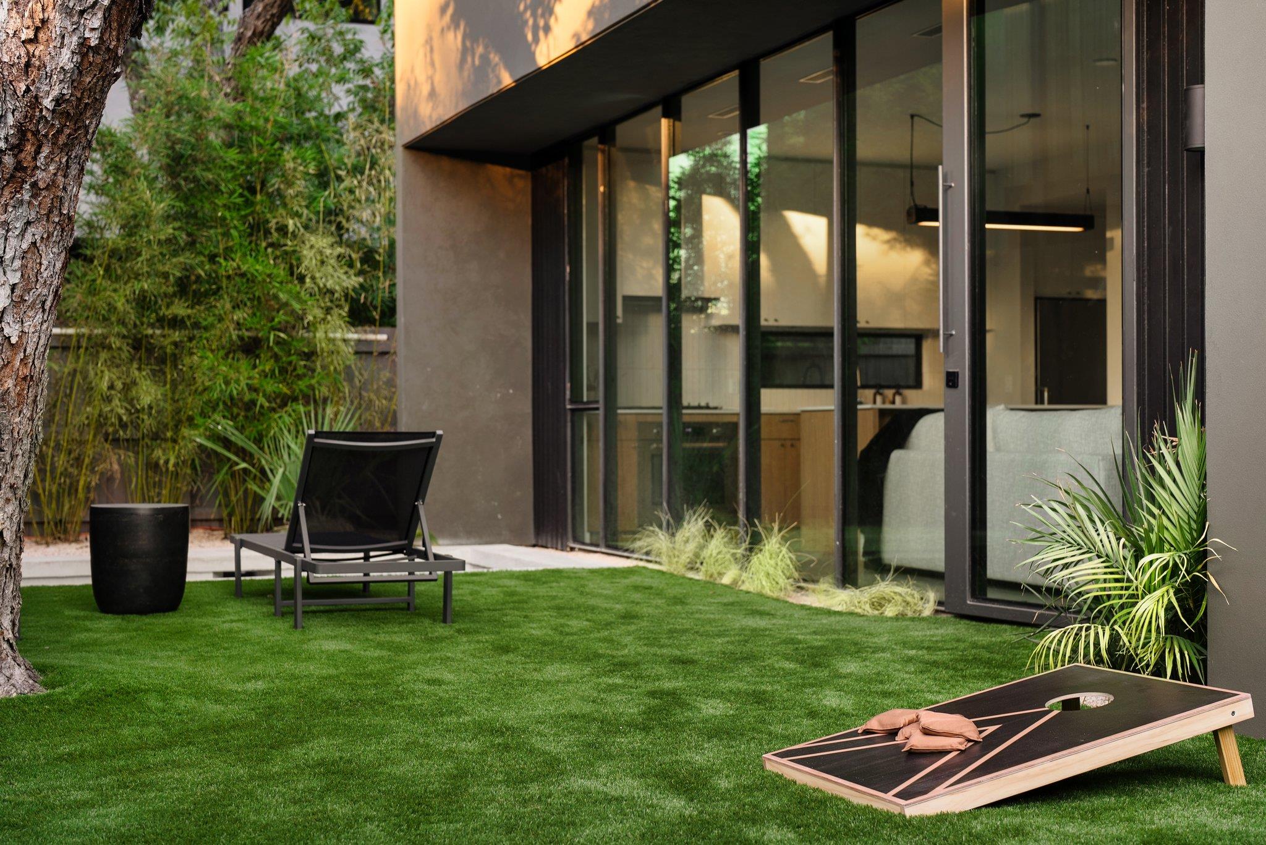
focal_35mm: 50
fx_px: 1759
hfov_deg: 39.6
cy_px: 422
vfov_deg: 27.0
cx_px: 633
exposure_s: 1/4
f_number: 4
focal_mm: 50
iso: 80
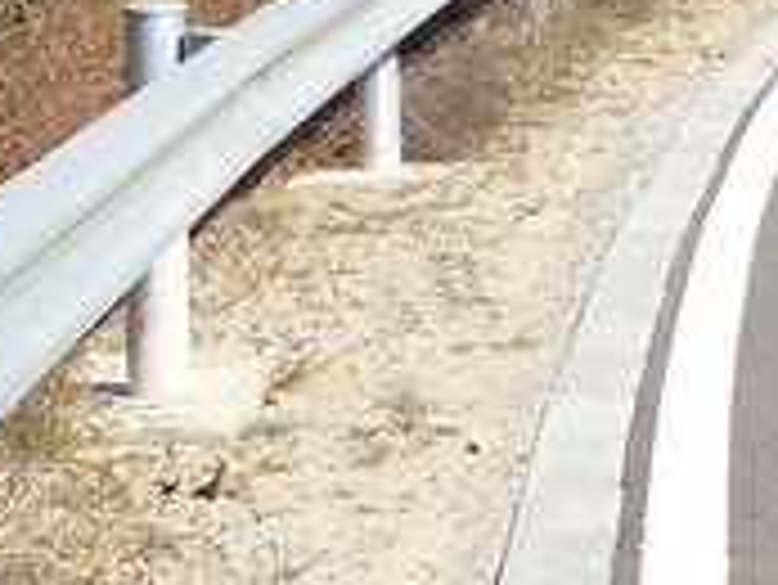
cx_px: 1408
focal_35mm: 165
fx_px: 3711
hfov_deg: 11.1
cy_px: -378
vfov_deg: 8.7
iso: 80
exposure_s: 1/180
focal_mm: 6.3
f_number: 7
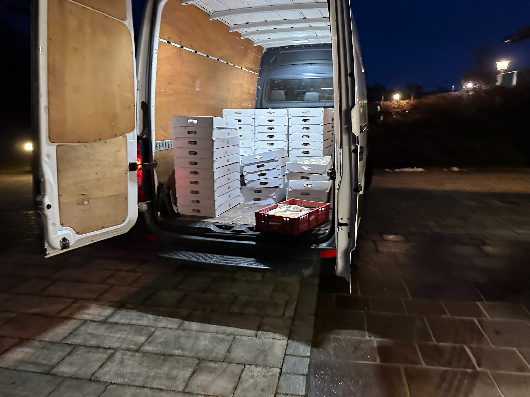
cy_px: 198
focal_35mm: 24
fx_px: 367
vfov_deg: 56.8
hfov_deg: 71.6
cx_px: 265
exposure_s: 1/33
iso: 800
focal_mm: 6.86
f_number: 1.78
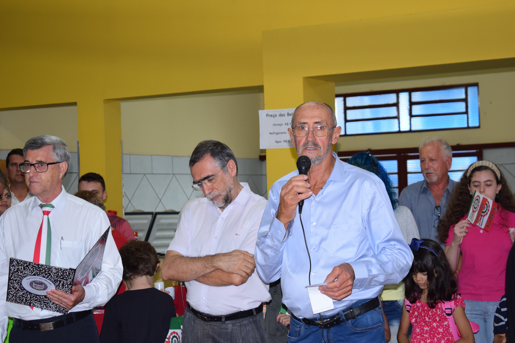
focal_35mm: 82
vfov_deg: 16.6
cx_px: 258
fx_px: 1180
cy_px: 172
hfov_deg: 24.6
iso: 900
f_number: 5.6
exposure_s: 1/60
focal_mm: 55
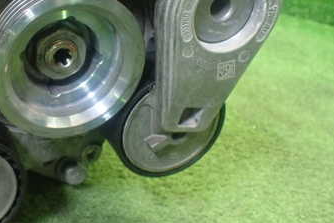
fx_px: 520
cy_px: 49
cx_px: 57
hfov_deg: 34.3
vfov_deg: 23.9
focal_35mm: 56
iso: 800
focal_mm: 5.4
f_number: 2.3
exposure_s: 1/80
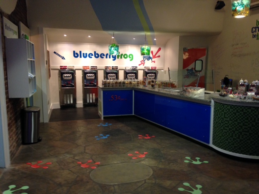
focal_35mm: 33
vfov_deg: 42.9
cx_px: 130
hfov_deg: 55.4
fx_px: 247
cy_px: 97
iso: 160
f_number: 2.4
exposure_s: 1/20
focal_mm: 4.12
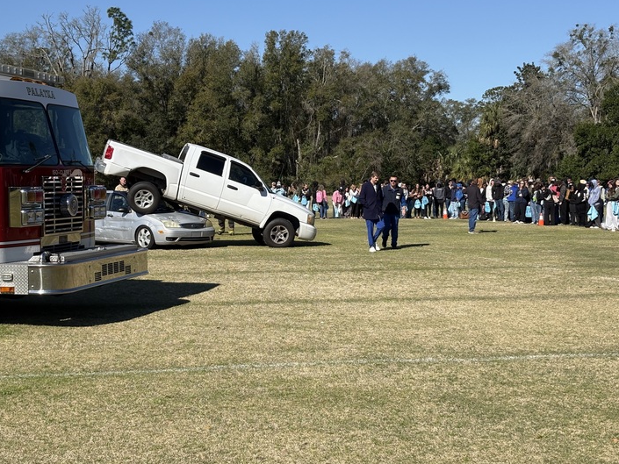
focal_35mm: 59
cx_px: 275
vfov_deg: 24.8
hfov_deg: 32.7
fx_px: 1055
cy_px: 229
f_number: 1.6
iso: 40
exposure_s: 1/4329
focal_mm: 5.96
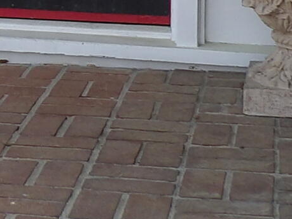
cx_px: -125
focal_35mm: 157
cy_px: -165
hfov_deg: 12.1
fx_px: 1324
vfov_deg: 9.1
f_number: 2.8
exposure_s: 1/191
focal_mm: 4.3
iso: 100
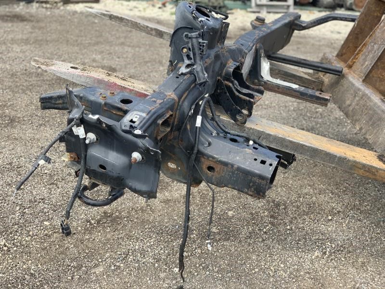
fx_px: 578
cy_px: 144
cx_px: 192
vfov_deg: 28.0
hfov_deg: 36.8
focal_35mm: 52
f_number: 2.4
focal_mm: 6
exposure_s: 1/122
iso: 16
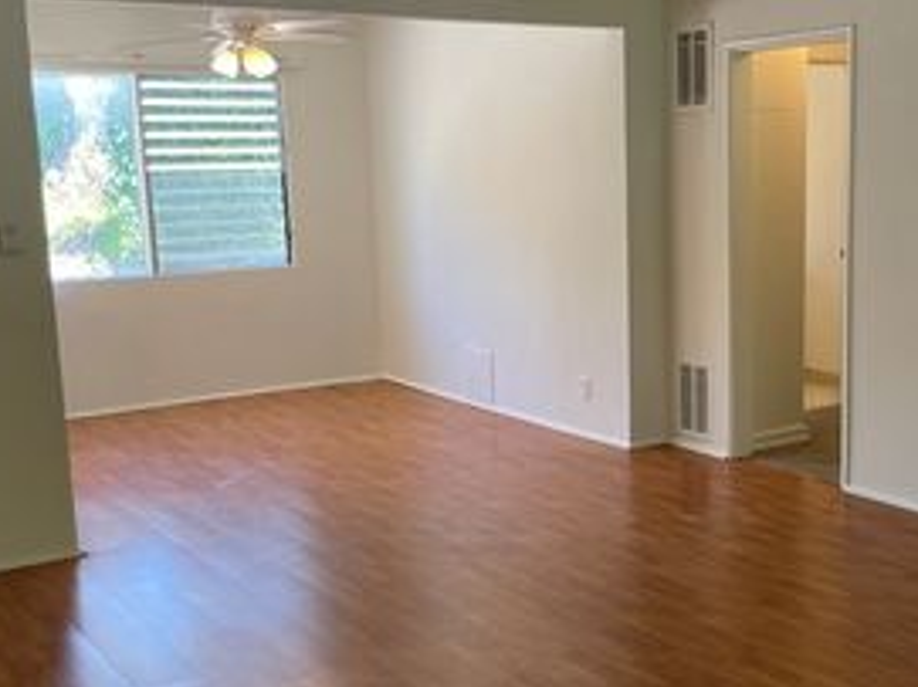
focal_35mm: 48
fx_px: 1272
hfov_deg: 39.0
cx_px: 640
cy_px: 415
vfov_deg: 30.2
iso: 100
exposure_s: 1/120
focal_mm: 4.2
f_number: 1.6
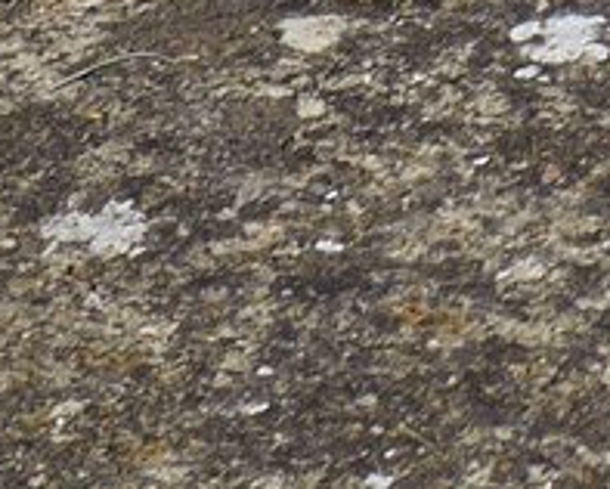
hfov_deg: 3.0
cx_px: 1985
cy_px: -1334
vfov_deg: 2.4
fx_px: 11385
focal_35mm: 630
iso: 80
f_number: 4.5
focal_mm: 13.7
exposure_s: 1/800
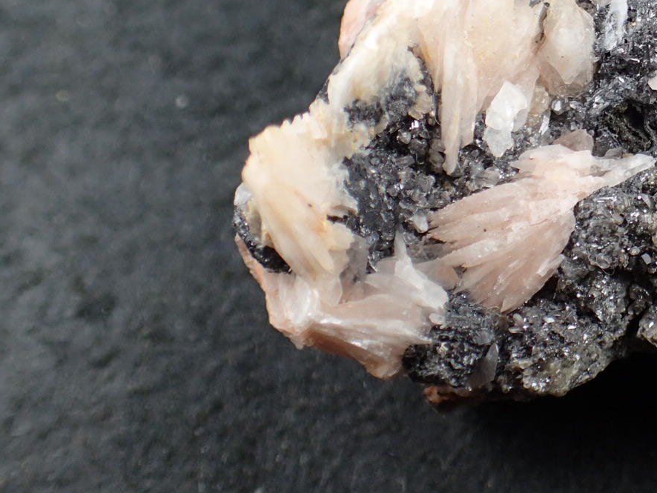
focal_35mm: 65
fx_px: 1234
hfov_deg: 28.1
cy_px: 61
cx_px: 654
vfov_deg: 22.1
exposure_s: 1/125
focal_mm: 5.5
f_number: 2.3
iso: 125
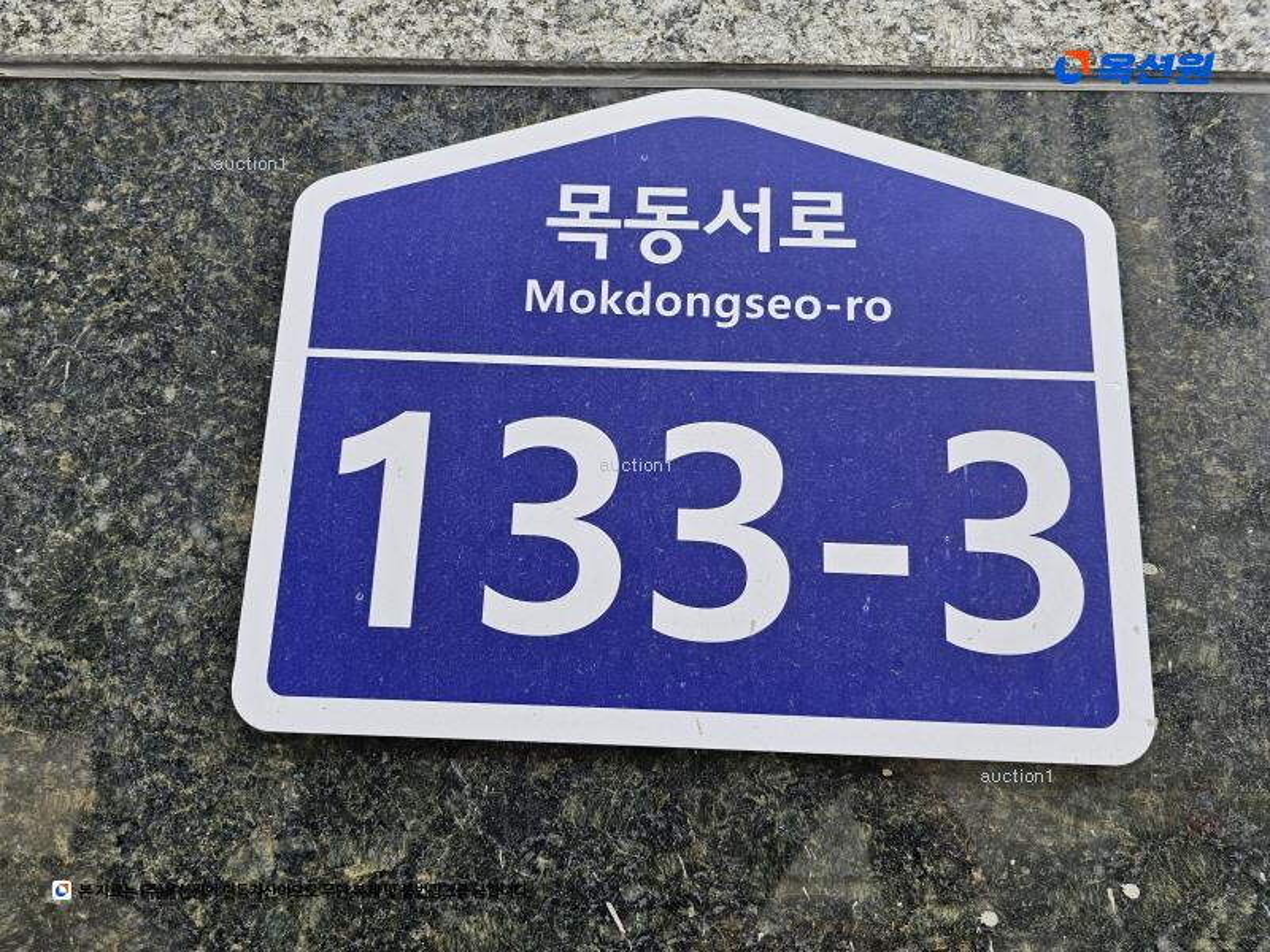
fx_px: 844
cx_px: 635
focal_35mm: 23
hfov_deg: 73.9
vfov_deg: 58.9
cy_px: 476
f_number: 1.7
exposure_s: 1/180
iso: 32
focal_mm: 6.3
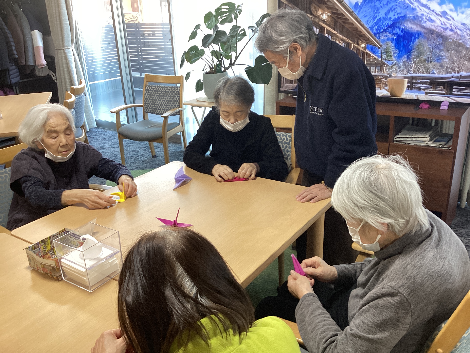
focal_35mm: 31
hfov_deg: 58.4
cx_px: 235
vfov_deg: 45.4
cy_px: 176
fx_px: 421
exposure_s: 1/50
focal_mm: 3.3
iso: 100
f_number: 2.4
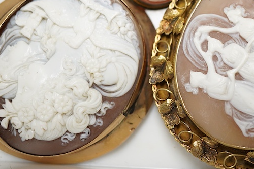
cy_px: 40
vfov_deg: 16.7
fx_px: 571
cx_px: 178
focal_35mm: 81
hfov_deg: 24.9
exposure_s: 1/125
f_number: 5
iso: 1000
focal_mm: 30
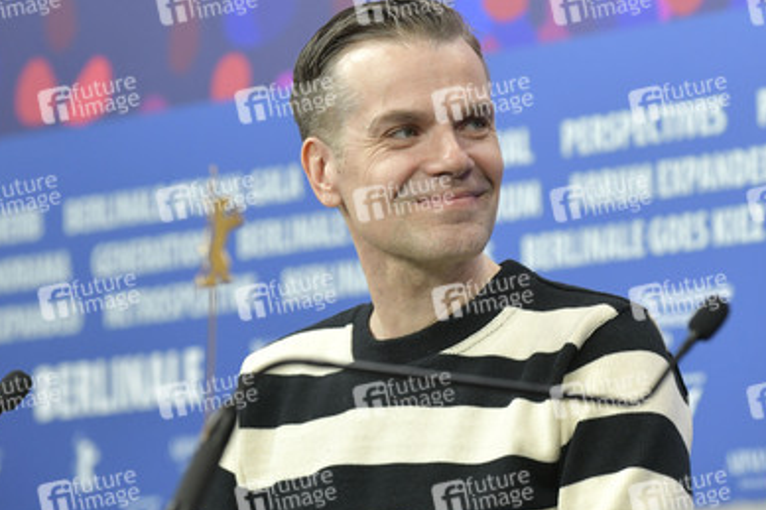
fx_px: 4317
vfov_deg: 6.8
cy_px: 248
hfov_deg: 10.1
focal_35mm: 203
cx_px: 430
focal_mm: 175
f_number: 5.6
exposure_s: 1/200
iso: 2500
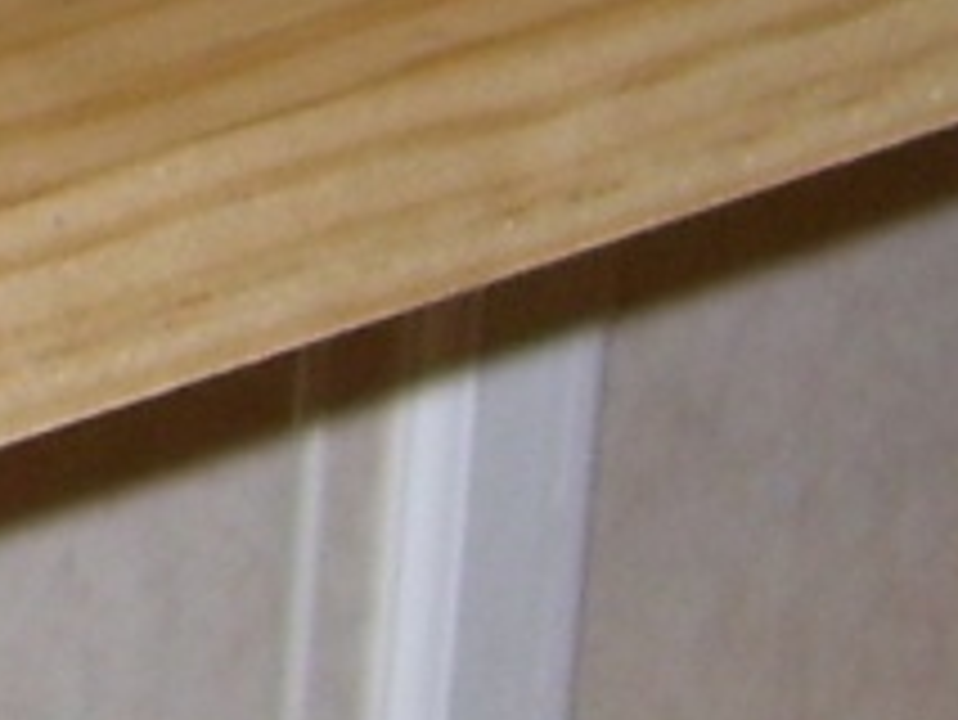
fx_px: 7698
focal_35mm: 278
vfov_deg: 5.2
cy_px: -734
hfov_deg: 6.6
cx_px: -1772
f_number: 2.7
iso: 80
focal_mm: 6
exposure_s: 1/60
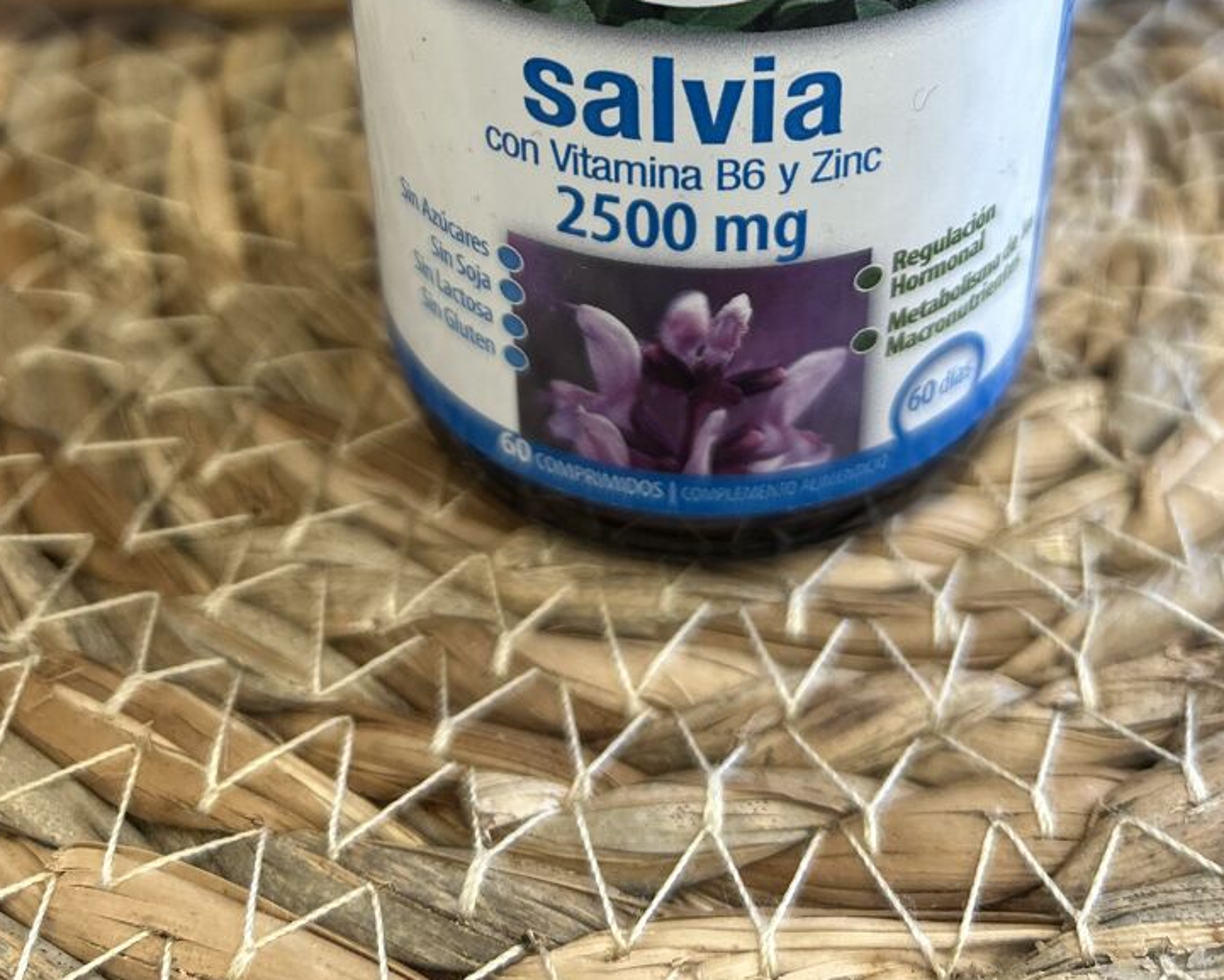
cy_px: -80
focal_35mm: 48
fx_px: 1739
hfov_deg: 38.7
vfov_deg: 28.7
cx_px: 685
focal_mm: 5.7
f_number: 1.5
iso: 100
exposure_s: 1/50
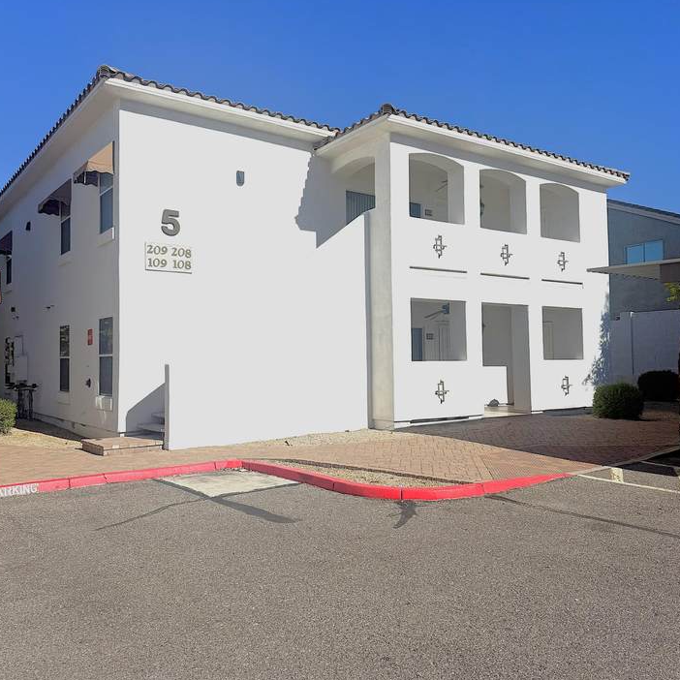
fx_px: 645
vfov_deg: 55.6
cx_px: 337
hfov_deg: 55.6
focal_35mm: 29
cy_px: 328
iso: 80
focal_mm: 6.76
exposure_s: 1/14286
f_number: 1.78
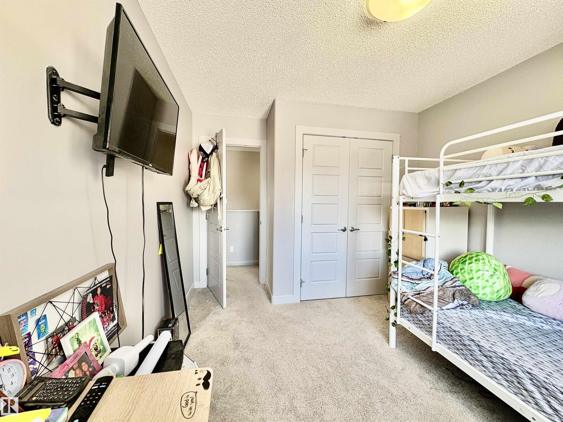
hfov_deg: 102.1
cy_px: 211
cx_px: 282
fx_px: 228
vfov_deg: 85.7
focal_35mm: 14
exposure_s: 1/120
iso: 200
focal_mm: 2.22
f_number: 2.2
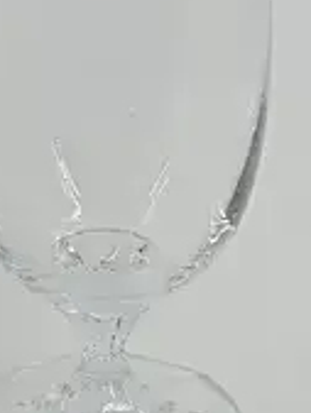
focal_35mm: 66
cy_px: 134
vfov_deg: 29.2
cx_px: 96
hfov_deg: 22.2
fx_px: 790
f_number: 1.8
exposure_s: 1/110
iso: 54
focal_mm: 4.22
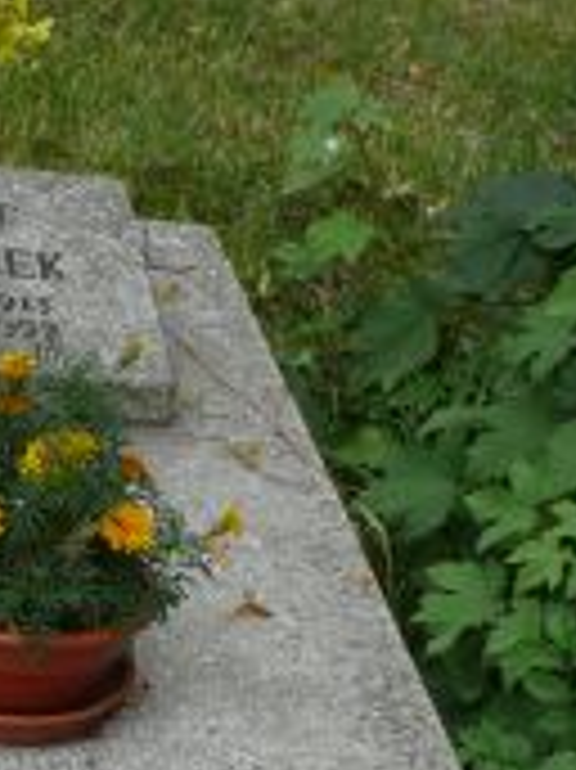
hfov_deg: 14.0
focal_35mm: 104
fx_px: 2310
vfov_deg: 17.7
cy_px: 1000
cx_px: -4
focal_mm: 7.9
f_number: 4
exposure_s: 1/200
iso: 100
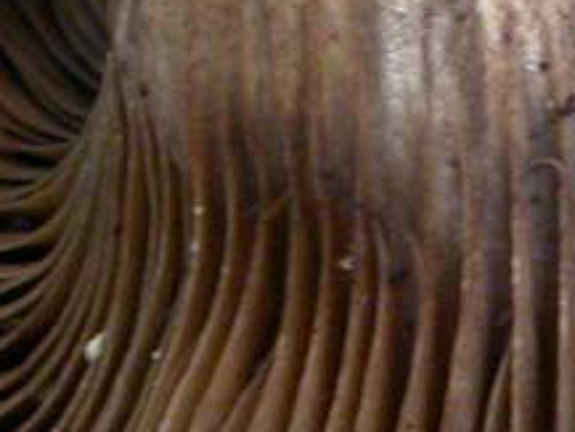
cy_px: 705
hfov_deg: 3.5
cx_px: 427
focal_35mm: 567
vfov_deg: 2.6
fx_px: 9424
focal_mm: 30
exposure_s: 1/15
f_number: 9.9
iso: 200
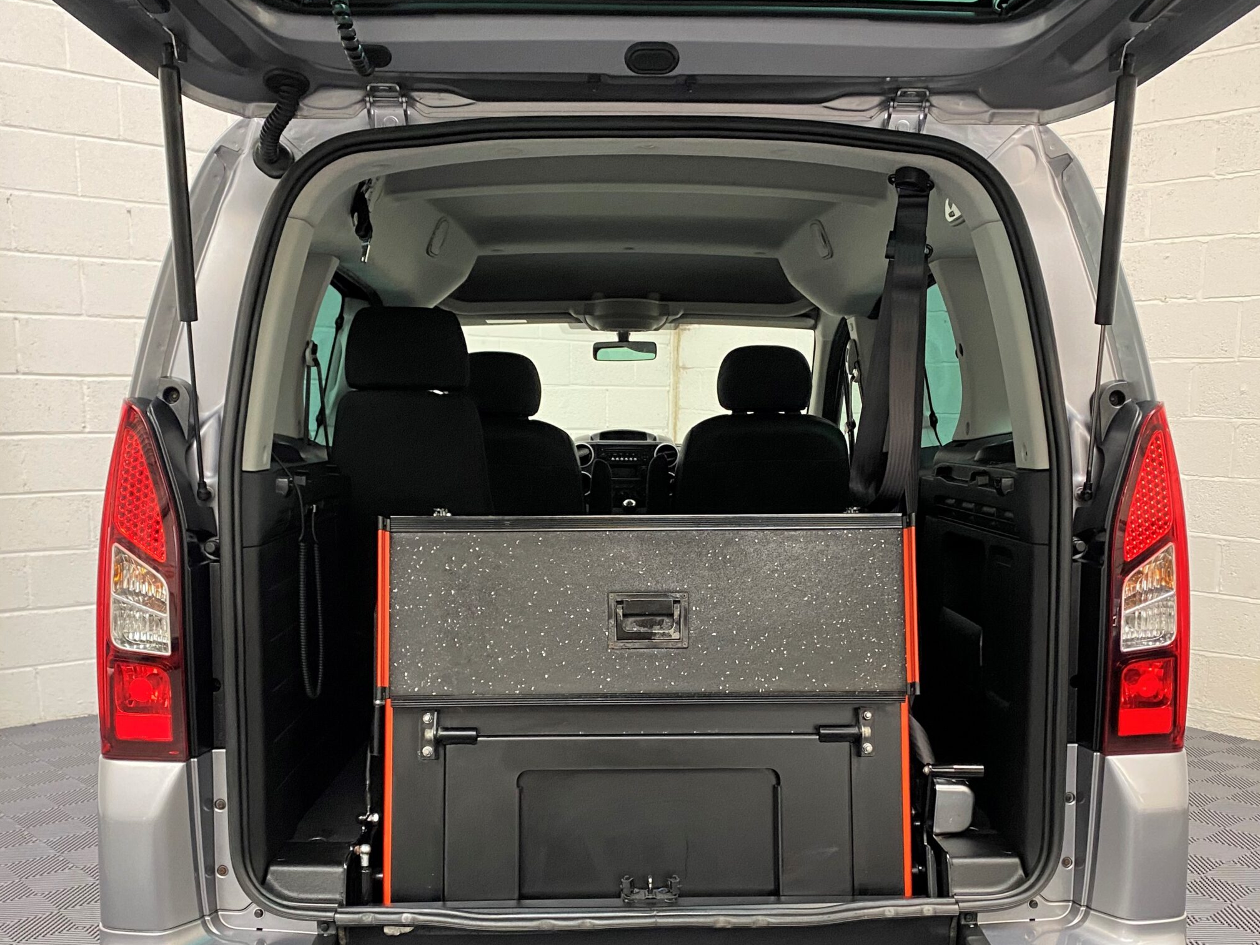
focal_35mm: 33
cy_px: 561
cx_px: 618
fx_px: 1201
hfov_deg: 55.3
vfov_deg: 42.8
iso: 160
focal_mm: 4.25
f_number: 1.8
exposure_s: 1/50
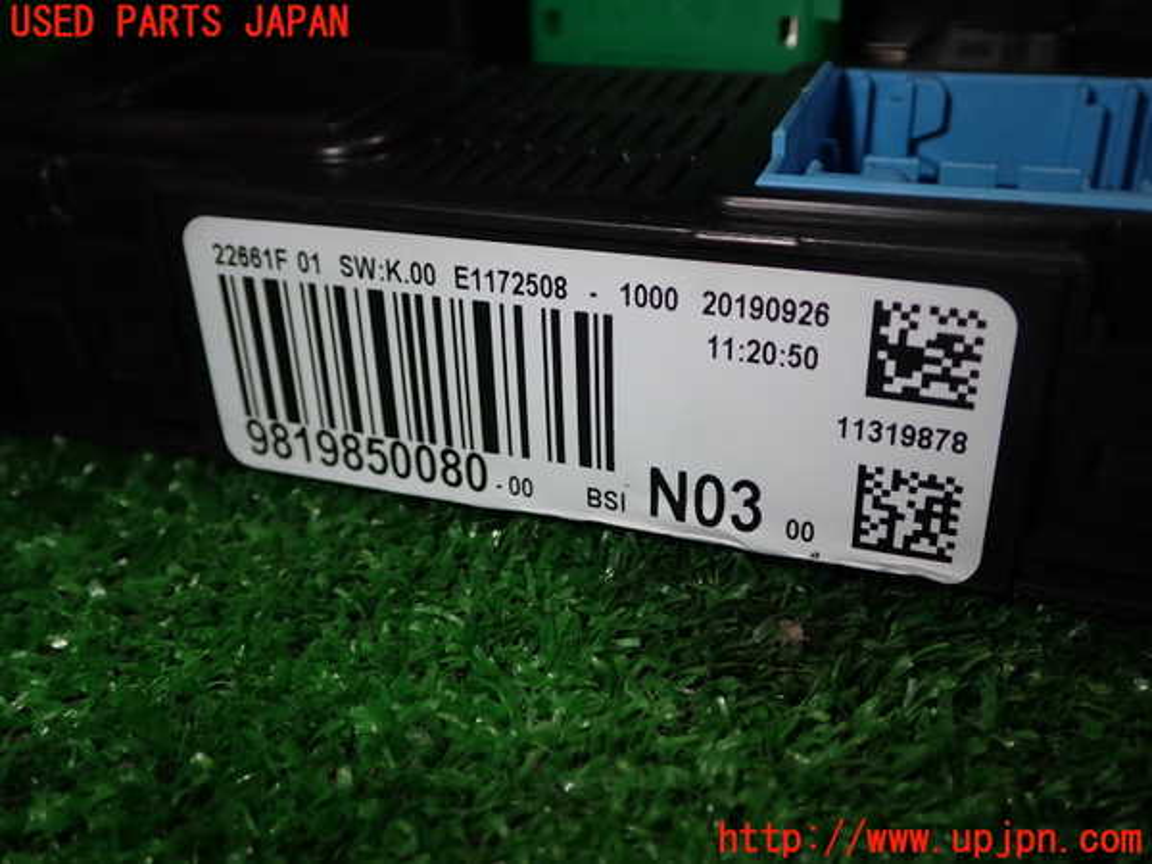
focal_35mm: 36
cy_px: 432
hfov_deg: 51.4
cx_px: 576
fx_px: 1198
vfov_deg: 39.7
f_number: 7.1
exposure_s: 1/40
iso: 200
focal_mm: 6.37
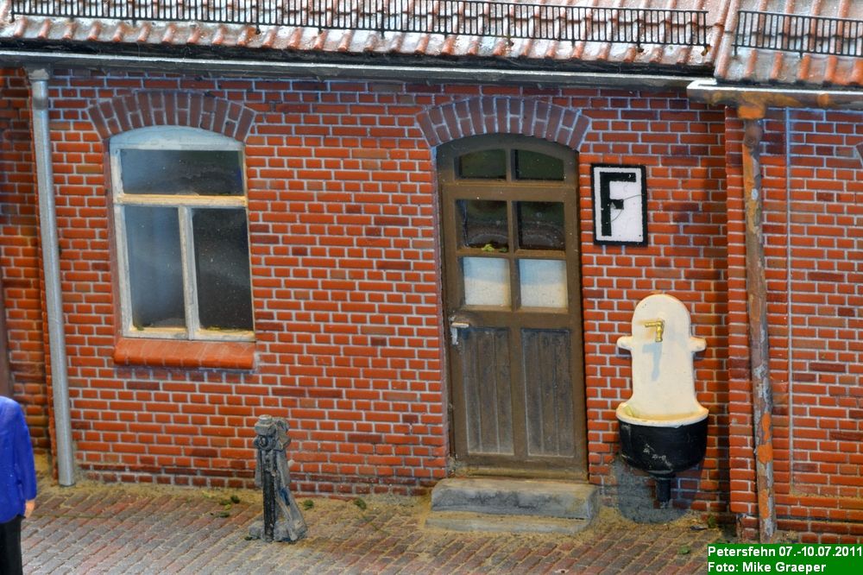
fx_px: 3774
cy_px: 288
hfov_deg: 13.0
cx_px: 432
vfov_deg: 8.7
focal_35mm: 158
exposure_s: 30
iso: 100
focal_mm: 105
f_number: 32
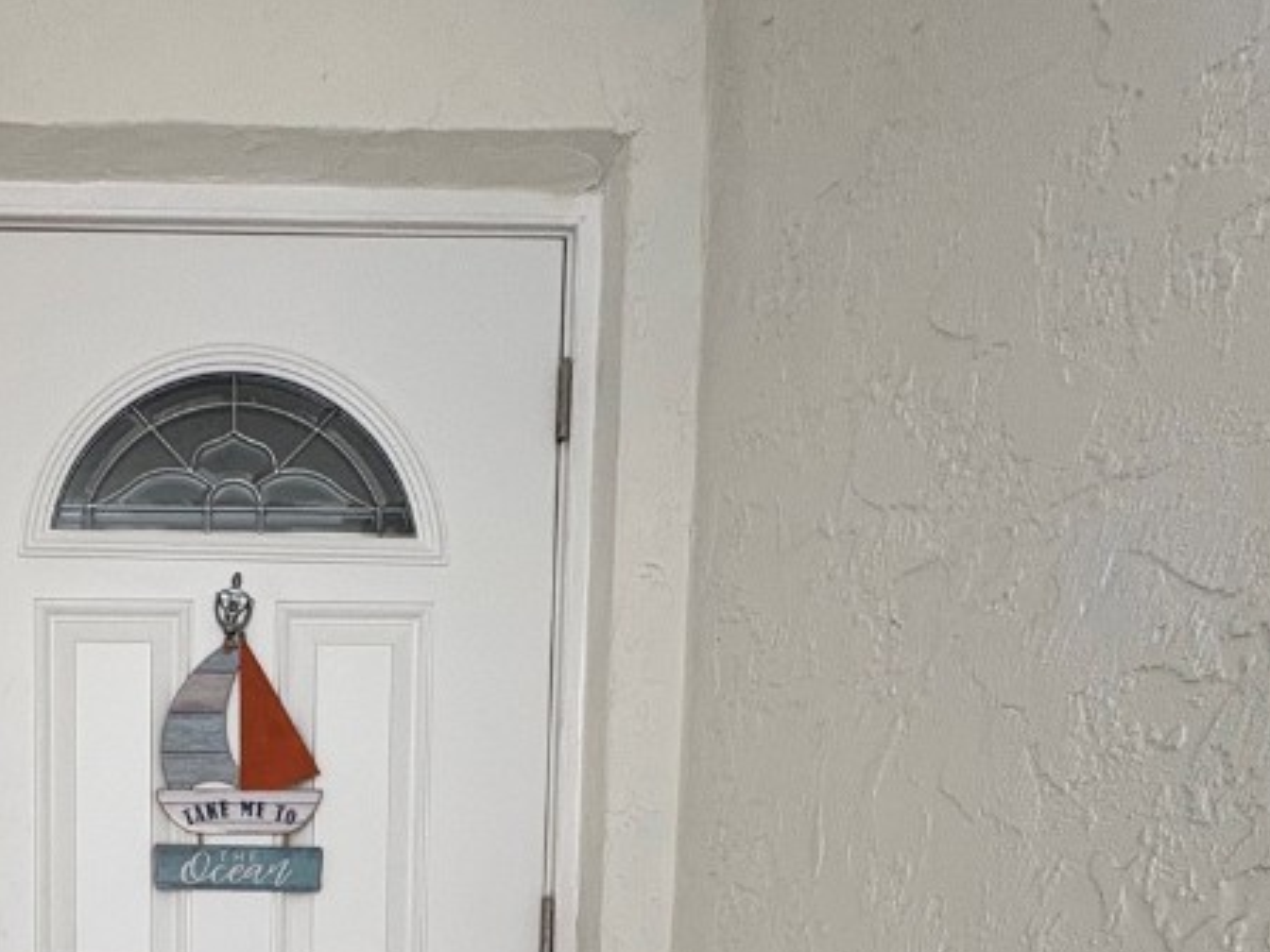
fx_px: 1174
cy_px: 994
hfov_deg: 52.5
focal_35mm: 32
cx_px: 224
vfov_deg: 38.2
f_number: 2.2
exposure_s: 1/120
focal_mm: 2.22
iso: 200
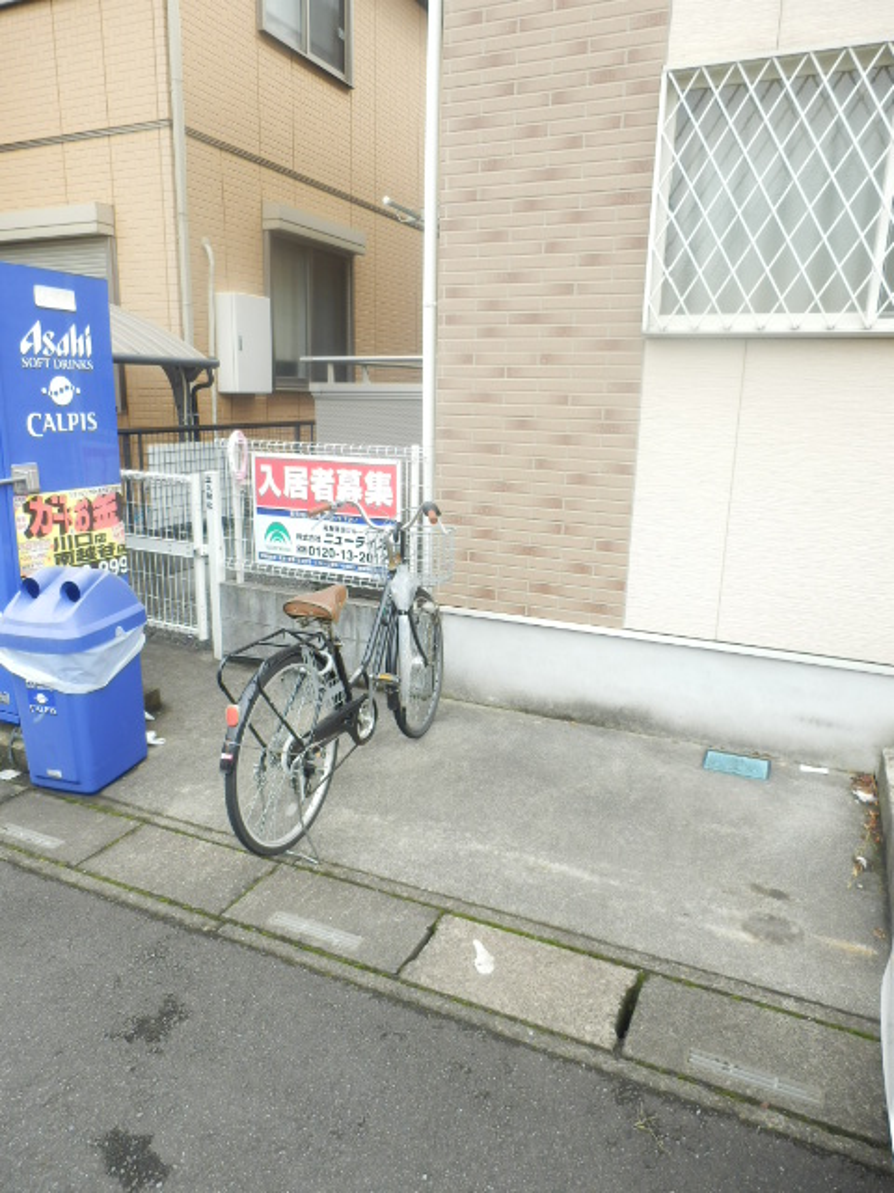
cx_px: 447
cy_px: 596
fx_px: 826
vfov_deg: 71.6
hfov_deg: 56.8
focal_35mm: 24
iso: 80
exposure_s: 1/200
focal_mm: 4.2
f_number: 3
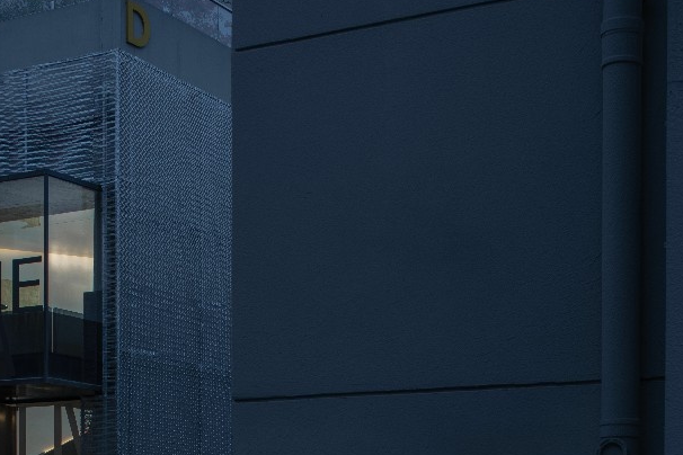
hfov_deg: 26.6
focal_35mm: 76
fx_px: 1442
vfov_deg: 17.9
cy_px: 296
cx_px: 329
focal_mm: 45
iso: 100
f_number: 10
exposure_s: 1/2.5
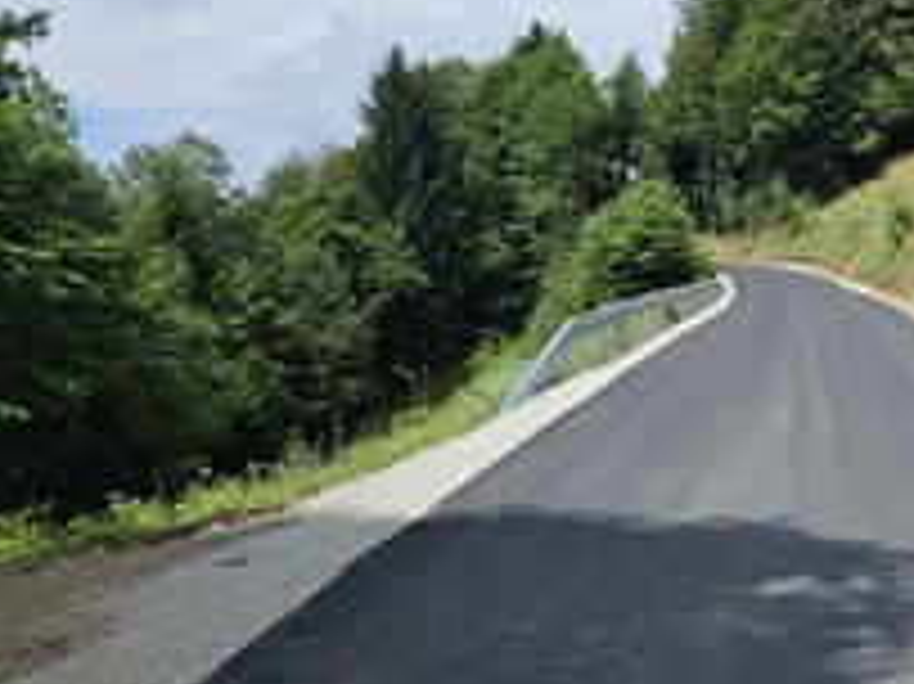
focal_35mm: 51
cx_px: 864
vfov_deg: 28.5
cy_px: 400
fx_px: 1346
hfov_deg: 34.8
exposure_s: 1/2128
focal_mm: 5.4
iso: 25
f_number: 1.8
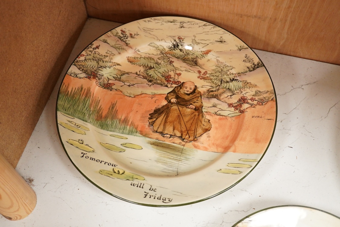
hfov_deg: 43.6
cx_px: 170
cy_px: 114
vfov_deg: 29.9
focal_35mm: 45
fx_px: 425
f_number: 3.5
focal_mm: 30
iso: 2500
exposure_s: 1/160
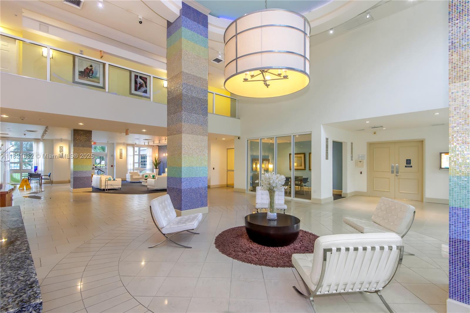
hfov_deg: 96.7
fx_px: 209
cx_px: 235
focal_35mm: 16
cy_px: 156
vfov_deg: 73.7
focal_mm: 16
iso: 800
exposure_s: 1/15
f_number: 8
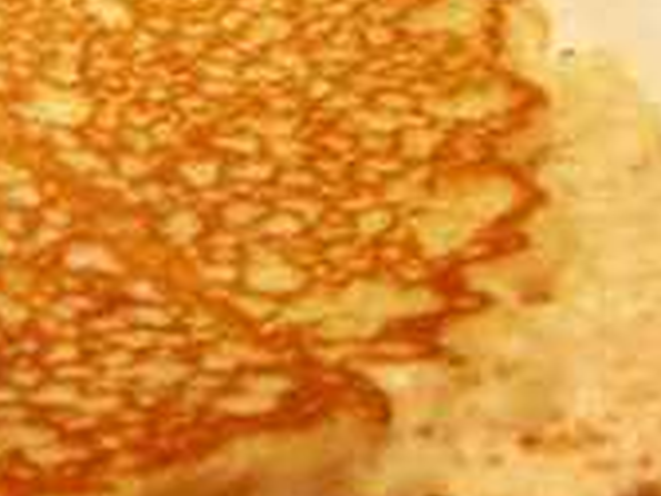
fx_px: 2406
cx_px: -370
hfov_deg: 14.5
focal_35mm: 126
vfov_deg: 11.6
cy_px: -24
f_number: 3.4
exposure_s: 1/3
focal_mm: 5.5
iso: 80
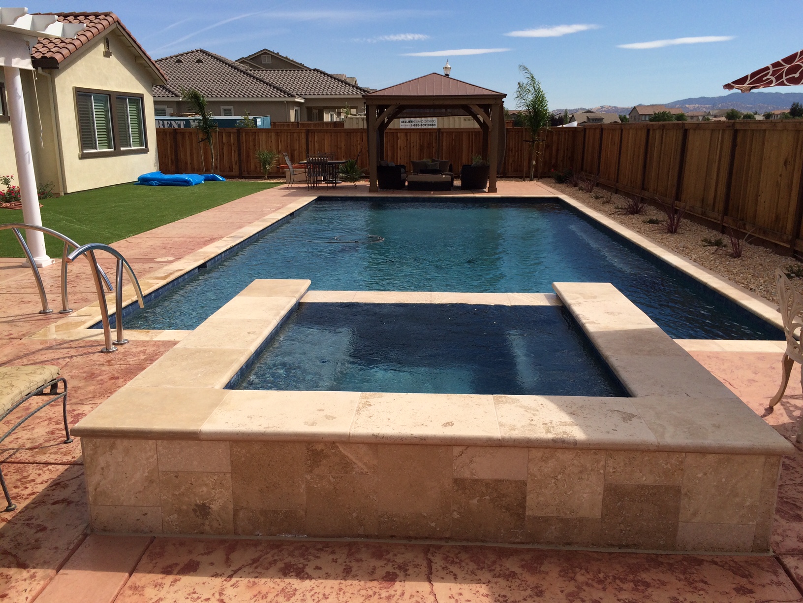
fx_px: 673
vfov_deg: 48.2
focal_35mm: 29
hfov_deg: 61.7
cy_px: 302
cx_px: 402
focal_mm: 4.15
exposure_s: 1/3425
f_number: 2.2
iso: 32
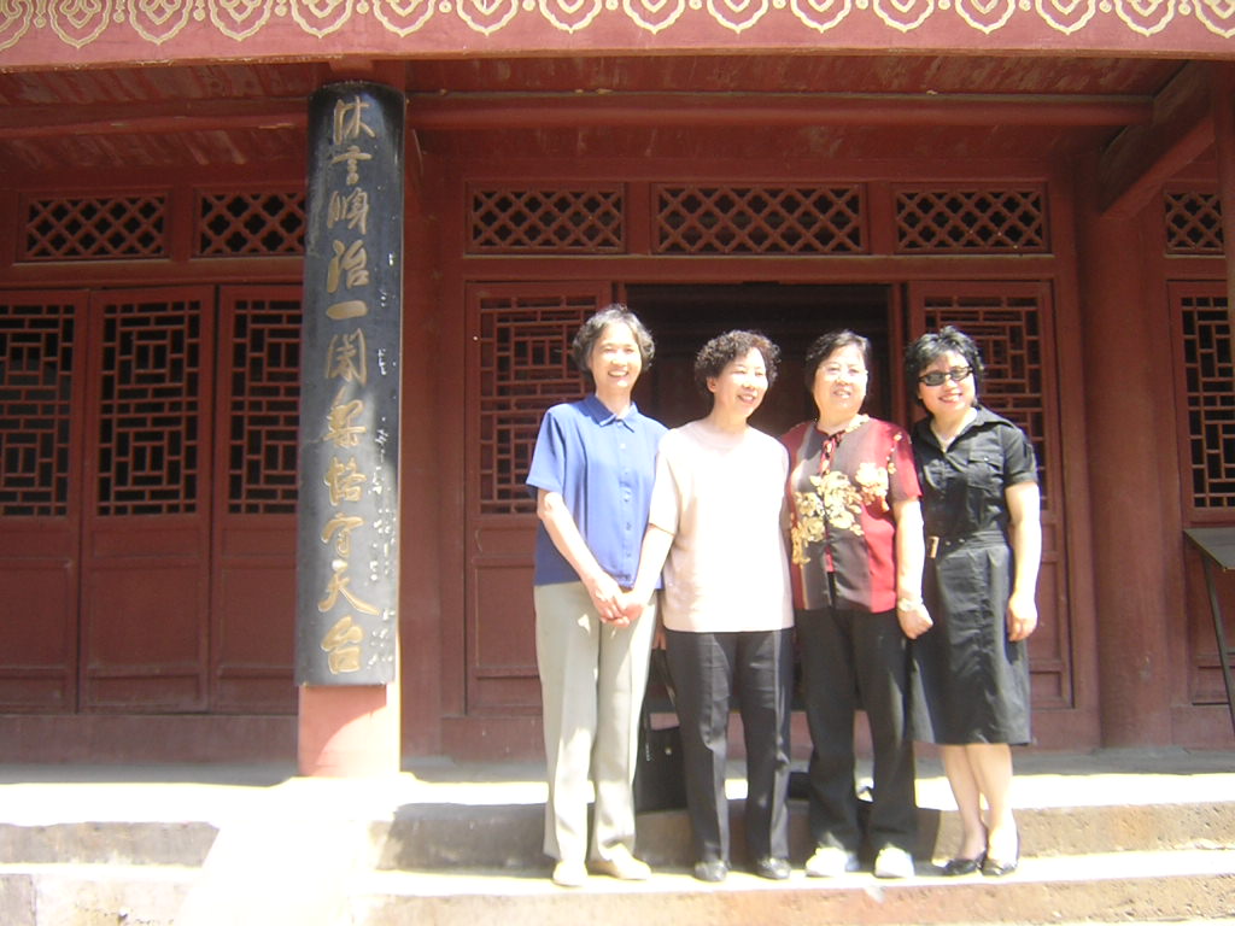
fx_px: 1284
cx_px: 618
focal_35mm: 36
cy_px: 463
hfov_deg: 51.4
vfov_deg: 39.7
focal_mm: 4.7
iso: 100
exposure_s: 1/134
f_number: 2.6
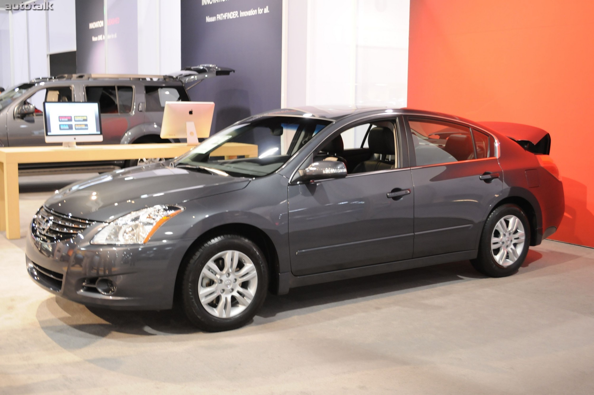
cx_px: 297
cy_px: 198
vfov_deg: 29.8
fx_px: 742
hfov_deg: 43.6
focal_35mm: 45
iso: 800
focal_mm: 30
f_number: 4.5
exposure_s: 1/20
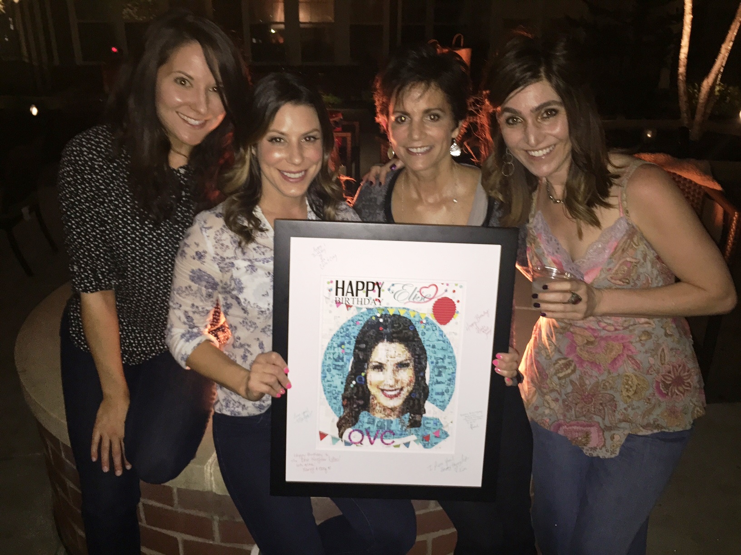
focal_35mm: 29
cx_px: 370
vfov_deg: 48.2
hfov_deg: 61.7
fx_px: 621
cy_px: 278
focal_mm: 4.15
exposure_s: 1/16
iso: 160
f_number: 2.2
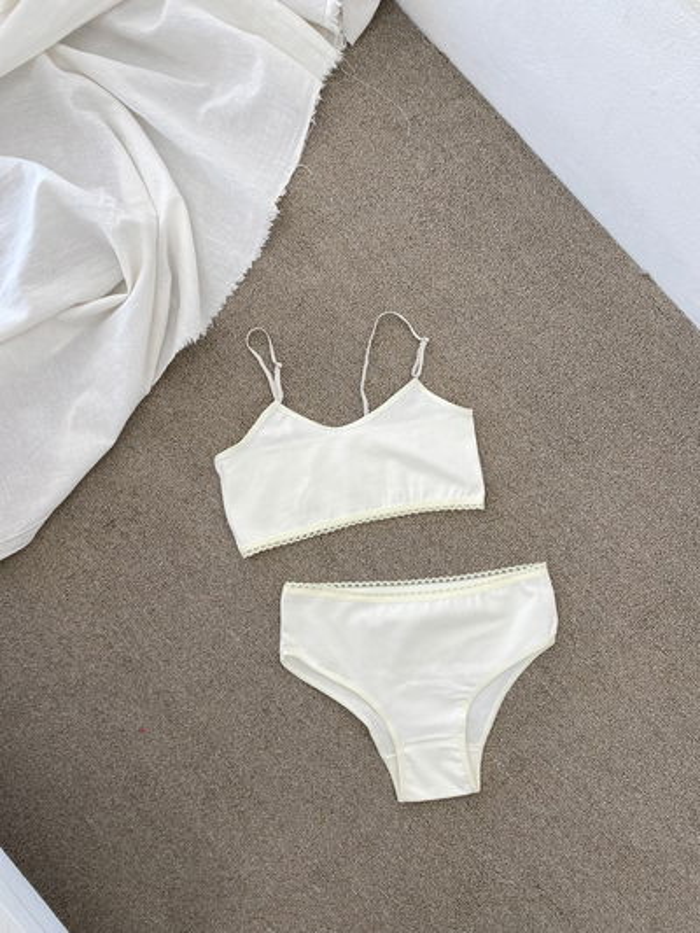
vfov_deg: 67.3
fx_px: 701
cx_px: 350
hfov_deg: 53.1
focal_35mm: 26
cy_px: 466
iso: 50
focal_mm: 4.25
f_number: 1.8
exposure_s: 1/100
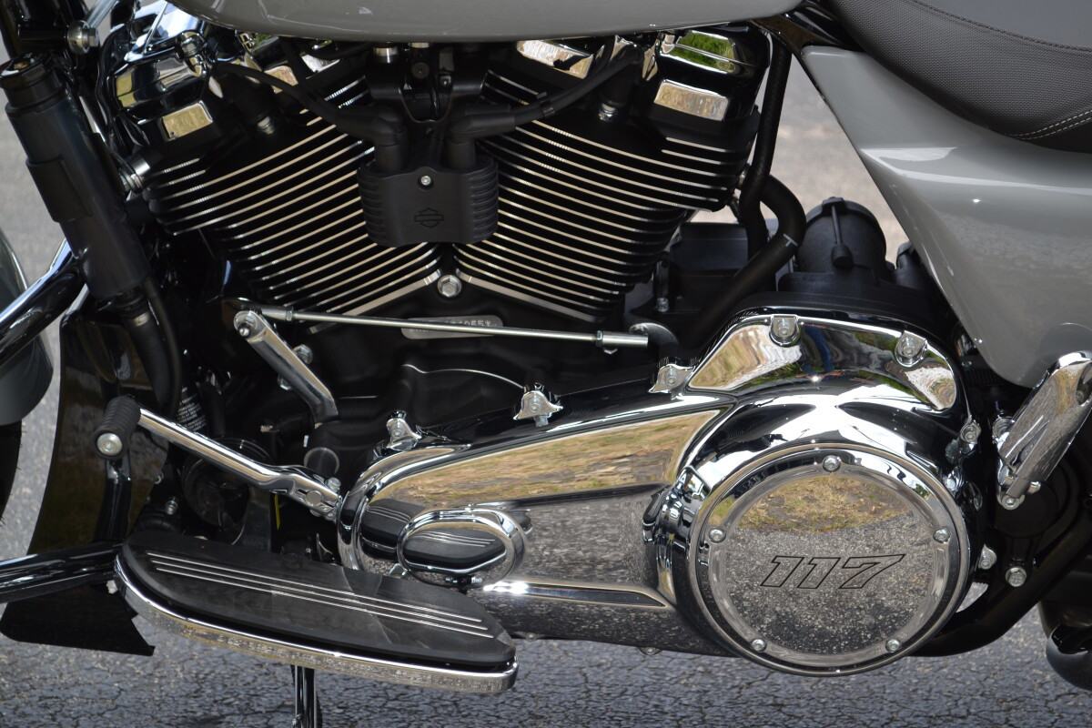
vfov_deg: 16.6
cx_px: 546
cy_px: 364
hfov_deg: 24.6
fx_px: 2502
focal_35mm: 82
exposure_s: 1/200
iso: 100
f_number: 5.6
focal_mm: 55
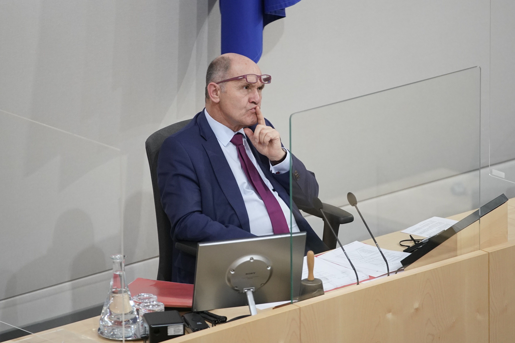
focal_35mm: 300
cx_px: 258
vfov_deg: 4.6
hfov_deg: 6.9
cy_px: 172
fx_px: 4291
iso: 3200
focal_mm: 200
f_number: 2.8
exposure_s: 1/640
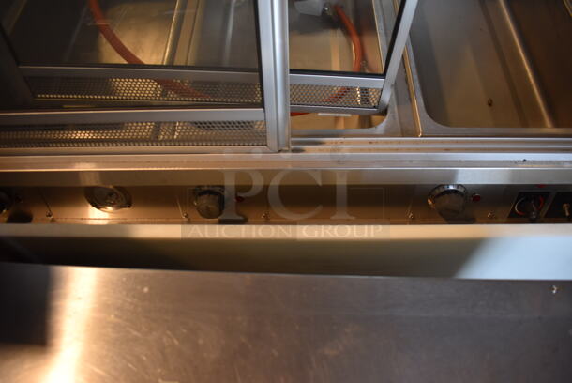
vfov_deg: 48.0
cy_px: 192
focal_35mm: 27
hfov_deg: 67.3
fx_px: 429
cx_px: 286
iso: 800
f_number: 3.5
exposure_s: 1/125
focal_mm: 18
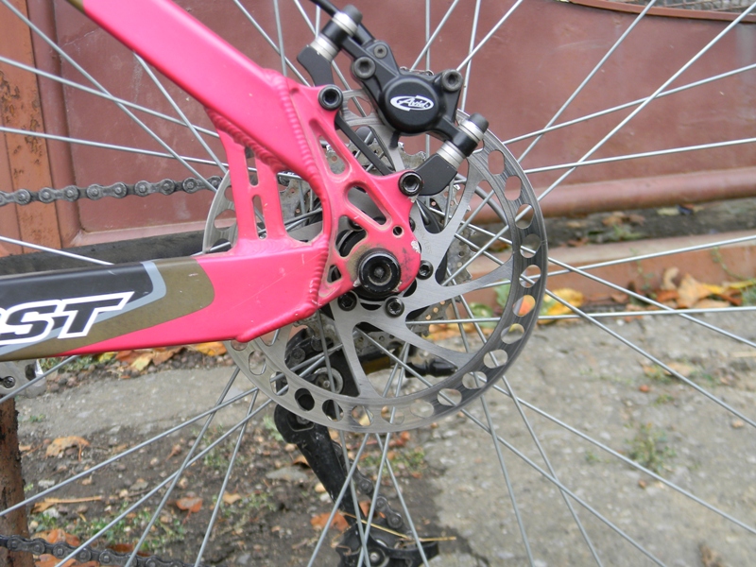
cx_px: 378
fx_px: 1223
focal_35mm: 56
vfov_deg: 26.1
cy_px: 284
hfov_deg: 34.3
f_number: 4.1
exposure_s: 1/30
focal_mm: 10.1
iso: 80
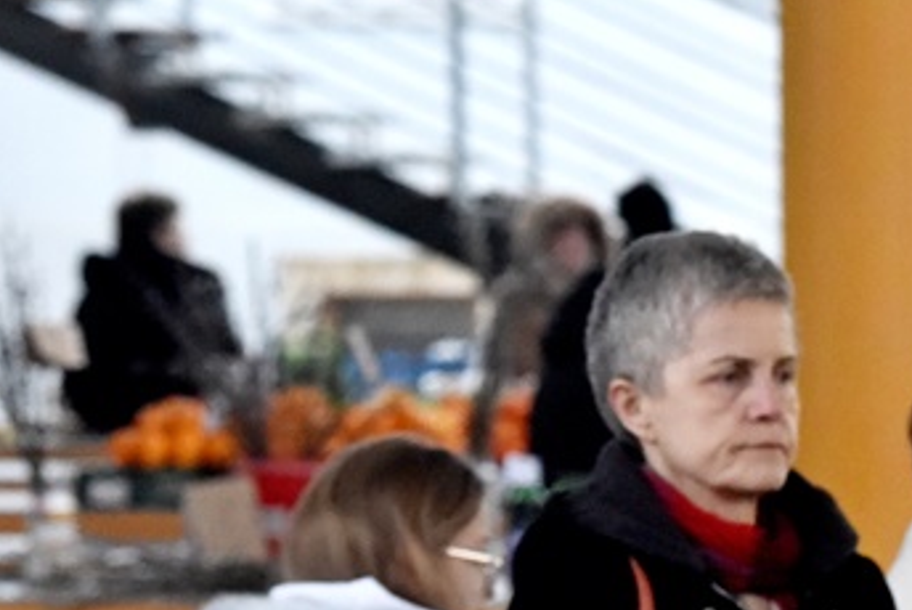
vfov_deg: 3.4
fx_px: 10192
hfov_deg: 5.1
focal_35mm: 402
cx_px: 1328
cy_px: 870
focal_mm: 135
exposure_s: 1/4000
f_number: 7.1
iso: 4000
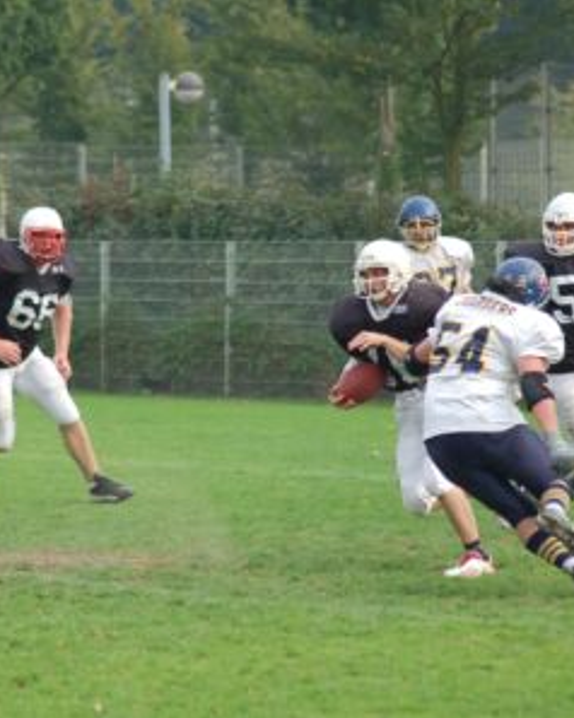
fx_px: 6137
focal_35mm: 289
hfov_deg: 5.4
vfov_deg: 6.7
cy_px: 359
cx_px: 216
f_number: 4.5
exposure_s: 1/640
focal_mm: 135
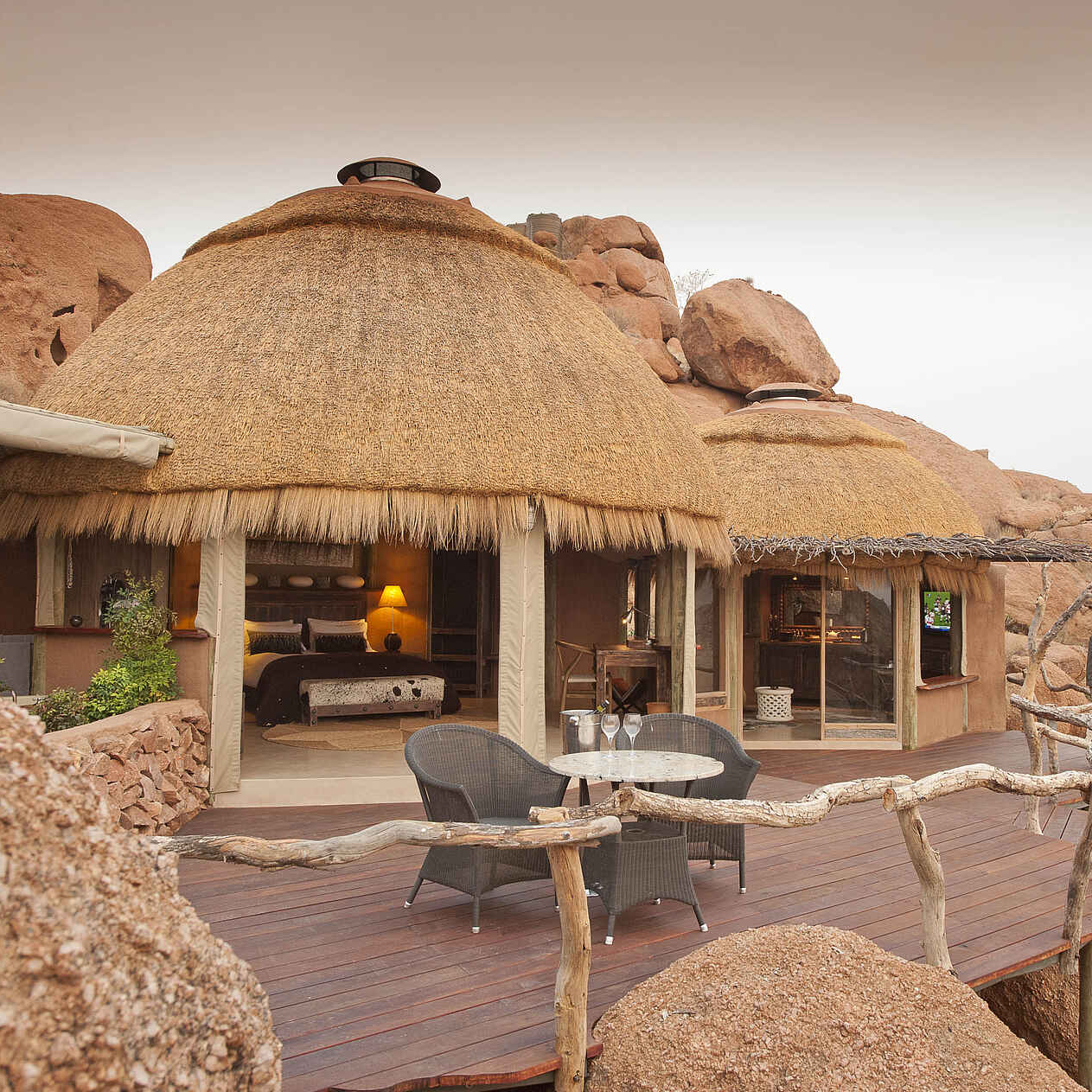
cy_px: 545
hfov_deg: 52.4
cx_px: 608
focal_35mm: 31
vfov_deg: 52.5
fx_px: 1106
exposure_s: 1/13
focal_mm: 24
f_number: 11
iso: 500
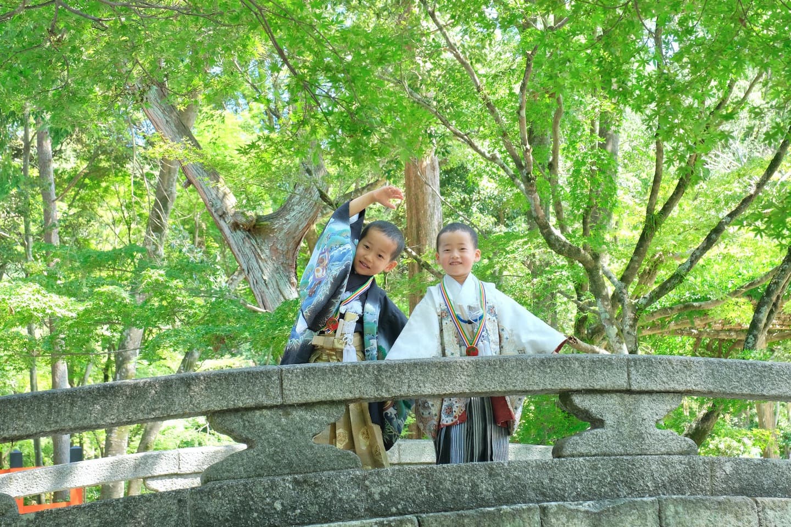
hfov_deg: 36.2
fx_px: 1208
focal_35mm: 55
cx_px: 396
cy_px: 264
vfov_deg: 24.6
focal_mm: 36.5
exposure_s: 1/160
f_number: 7.1
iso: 1250
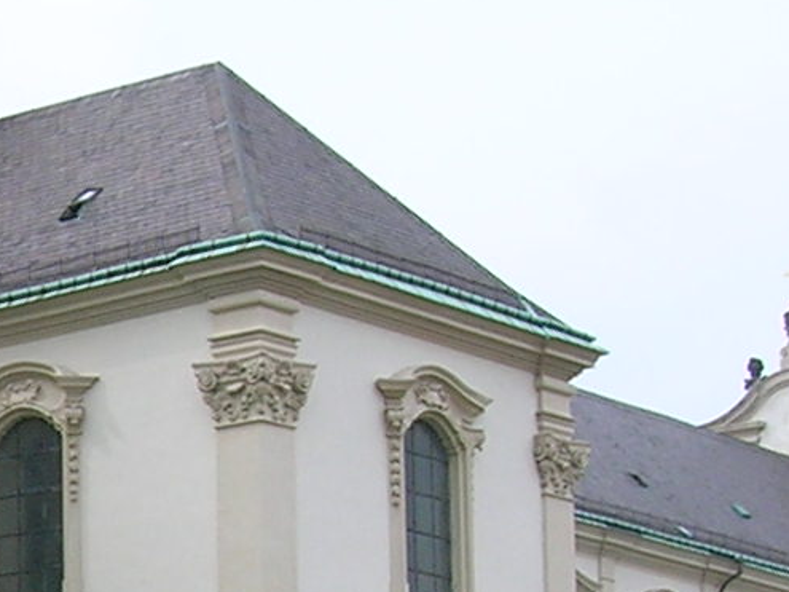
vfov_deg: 9.2
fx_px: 3578
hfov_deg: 12.0
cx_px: -405
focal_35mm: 157
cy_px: 857
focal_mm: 5.7
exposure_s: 1/262
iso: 50
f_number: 4.9
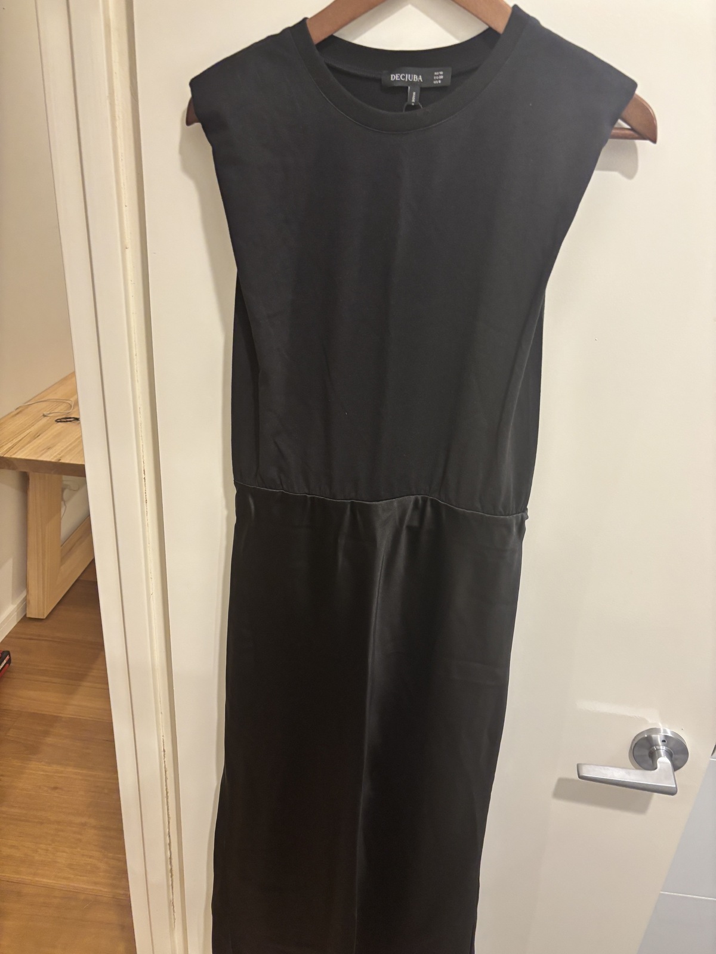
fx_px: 717
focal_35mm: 26
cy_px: 477
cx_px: 358
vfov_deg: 67.3
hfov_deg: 53.1
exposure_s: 1/50
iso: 200
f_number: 1.6
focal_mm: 5.96
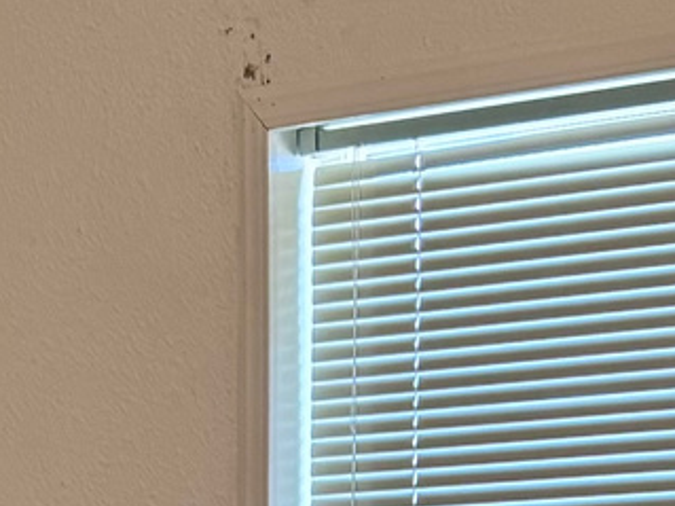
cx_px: 42
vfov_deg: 8.5
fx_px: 3002
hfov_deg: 12.7
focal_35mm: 154
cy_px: 1370
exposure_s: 1/120
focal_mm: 6.76
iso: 200
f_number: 1.78
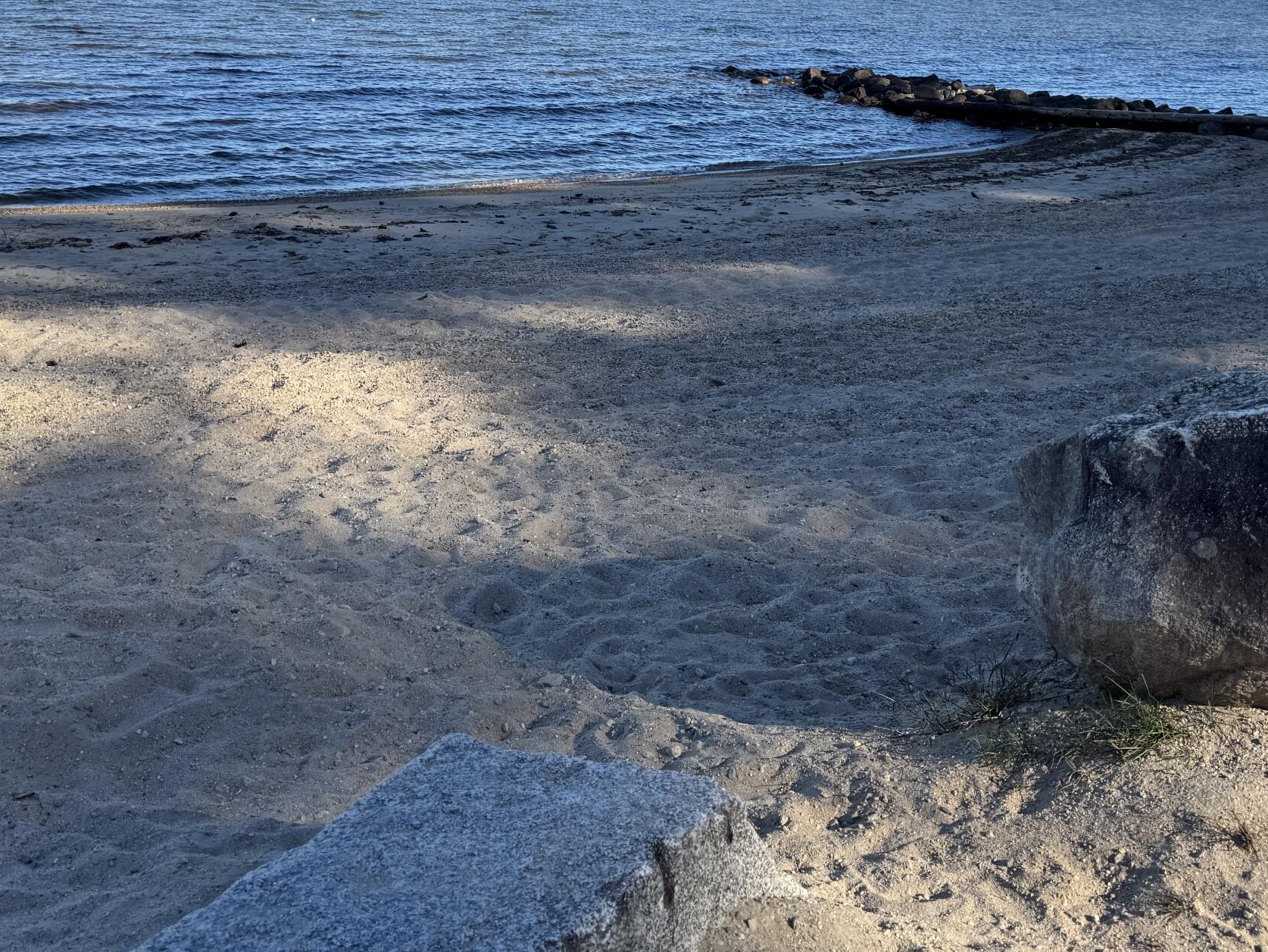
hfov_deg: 43.8
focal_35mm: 43
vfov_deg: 33.2
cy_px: 293
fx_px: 1575
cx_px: 691
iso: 80
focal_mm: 6.76
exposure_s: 1/3802
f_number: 1.78
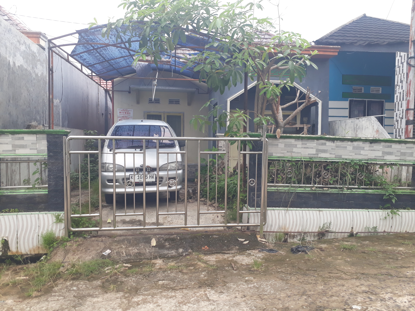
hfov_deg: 65.3
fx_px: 324
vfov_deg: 51.4
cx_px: 208
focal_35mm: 27
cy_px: 156
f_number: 1.9
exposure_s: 1/225
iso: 40
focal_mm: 3.6
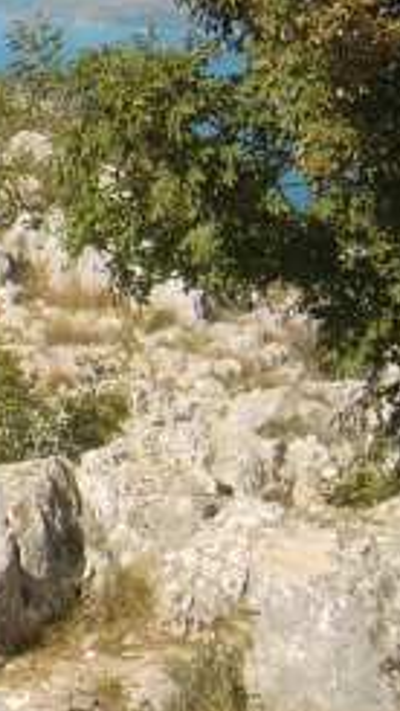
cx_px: -504
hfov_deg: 8.4
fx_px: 2543
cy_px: 29
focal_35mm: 135
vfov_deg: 15.6
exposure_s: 1/250
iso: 100
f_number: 8.9
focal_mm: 6.66
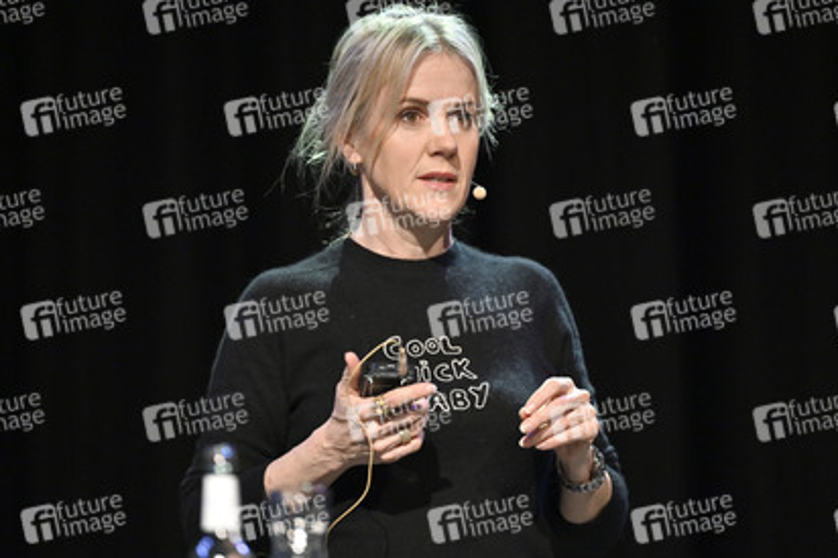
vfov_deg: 6.3
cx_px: 426
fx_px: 5094
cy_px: 265
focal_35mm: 219
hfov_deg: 9.4
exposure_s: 1/320
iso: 1600
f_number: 2.8
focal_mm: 200
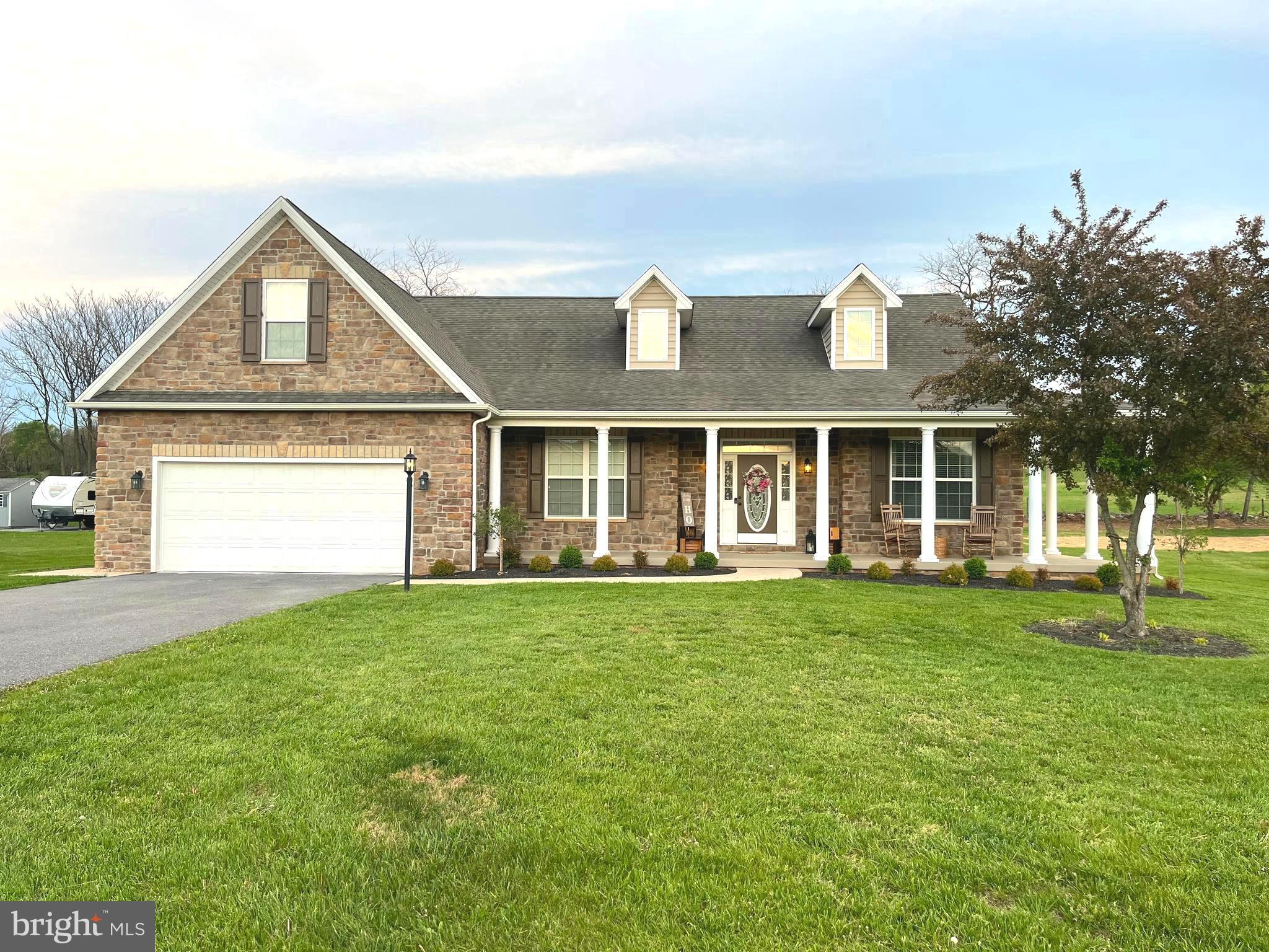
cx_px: 634
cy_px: 476
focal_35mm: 26
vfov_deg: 53.1
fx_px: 953
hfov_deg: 67.3
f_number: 1.6
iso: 40
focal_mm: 5.1
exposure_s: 1/173
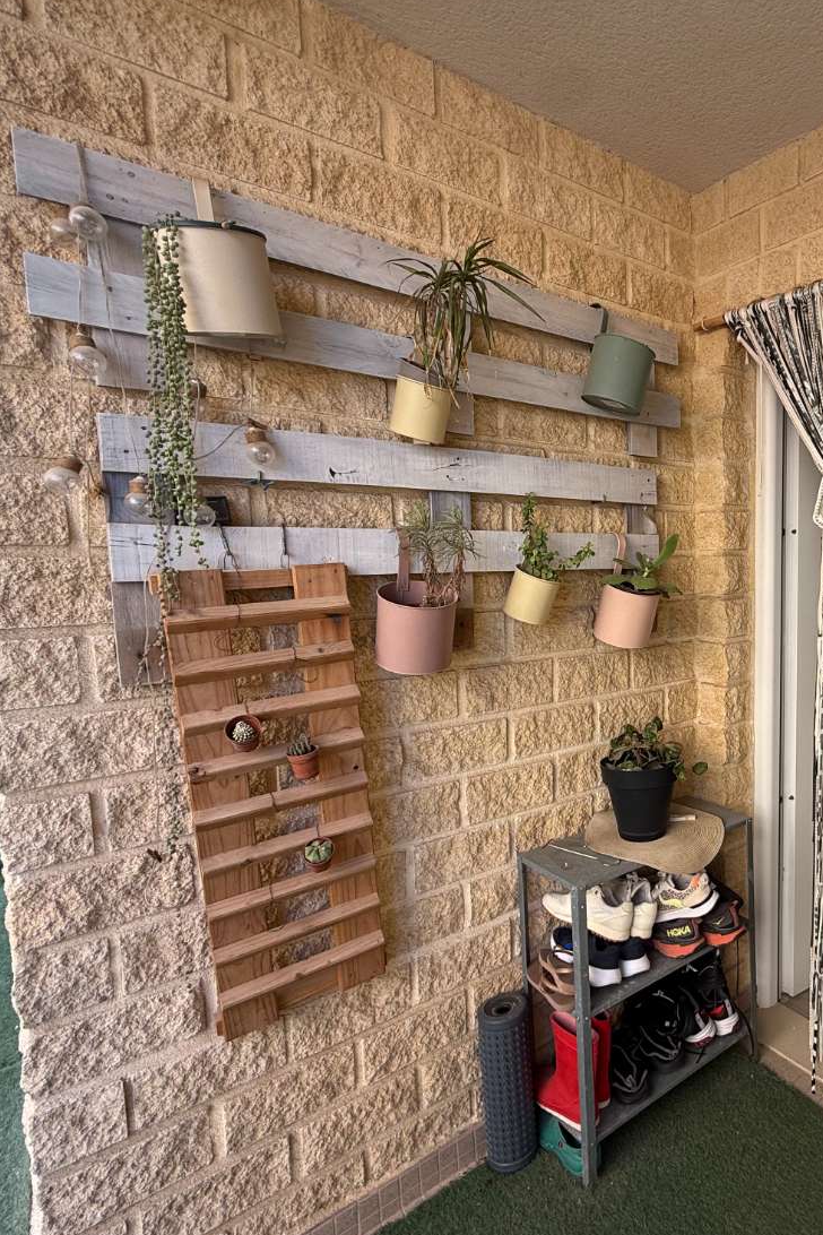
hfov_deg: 55.7
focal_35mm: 20
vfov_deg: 84.0
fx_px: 686
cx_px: 701
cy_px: 621
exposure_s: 1/134
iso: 50
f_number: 2.2
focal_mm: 2.22
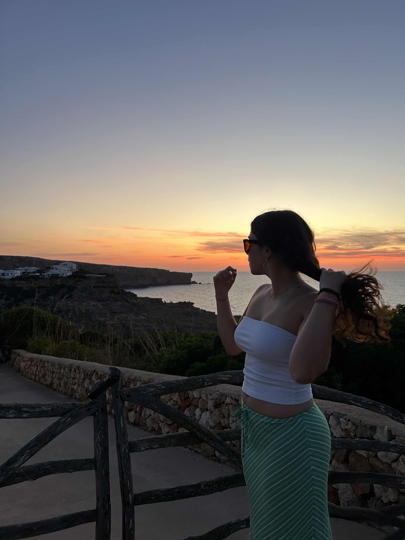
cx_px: 202
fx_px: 406
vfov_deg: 67.3
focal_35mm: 26
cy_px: 270
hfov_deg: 53.1
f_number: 1.5
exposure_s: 1/121
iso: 125
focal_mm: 5.7
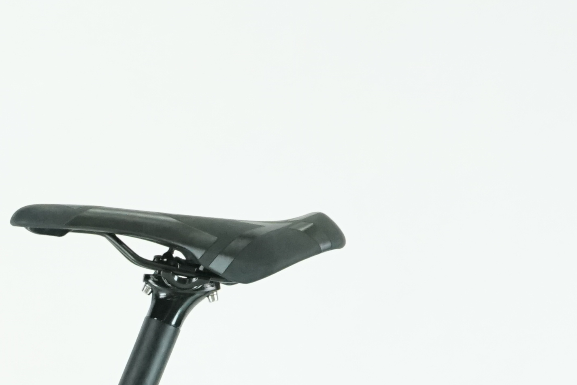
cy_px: 703
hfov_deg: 7.8
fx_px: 4183
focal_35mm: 261
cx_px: -230
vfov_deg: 5.2
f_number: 5.6
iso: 2500
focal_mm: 62
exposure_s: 1/200
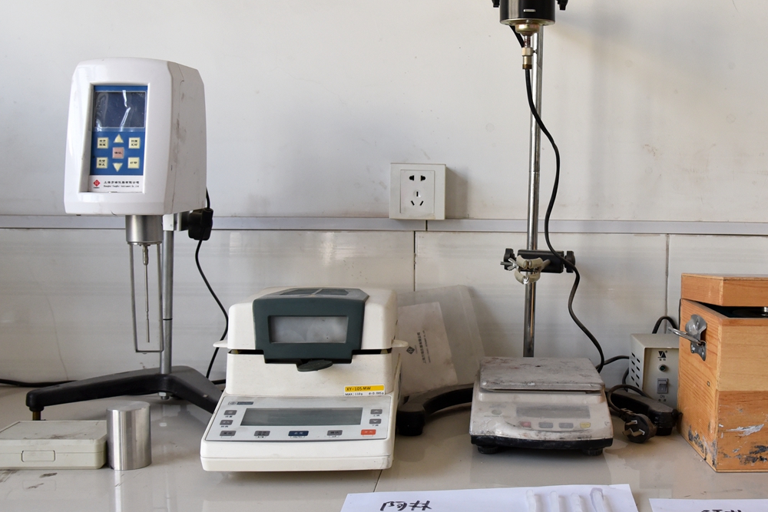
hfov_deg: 42.9
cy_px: 251
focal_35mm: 45
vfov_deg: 29.9
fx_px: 960
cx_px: 526
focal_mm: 30
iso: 1000
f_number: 6.3
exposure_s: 1/160
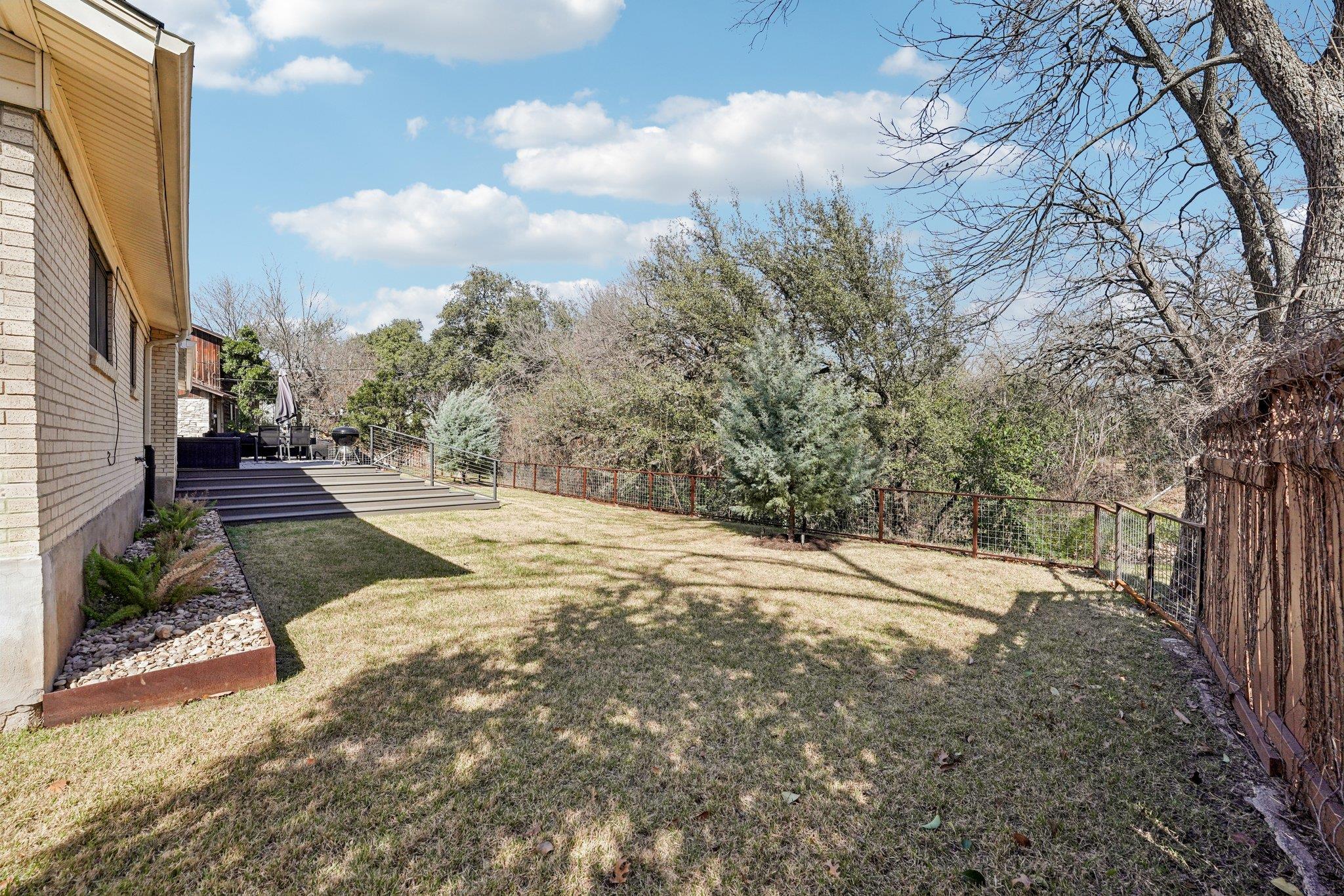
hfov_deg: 104.3
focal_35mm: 14
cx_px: 672
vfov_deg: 81.2
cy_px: 448
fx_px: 523
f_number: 8
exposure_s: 1/800
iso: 400
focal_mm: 14
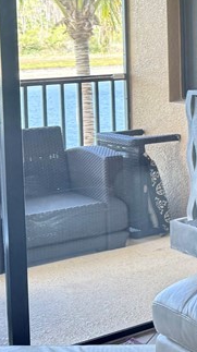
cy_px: 74
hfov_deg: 11.4
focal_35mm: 83
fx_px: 773
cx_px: 509
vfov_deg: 25.2
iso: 200
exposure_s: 1/126
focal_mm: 6.76
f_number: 1.78
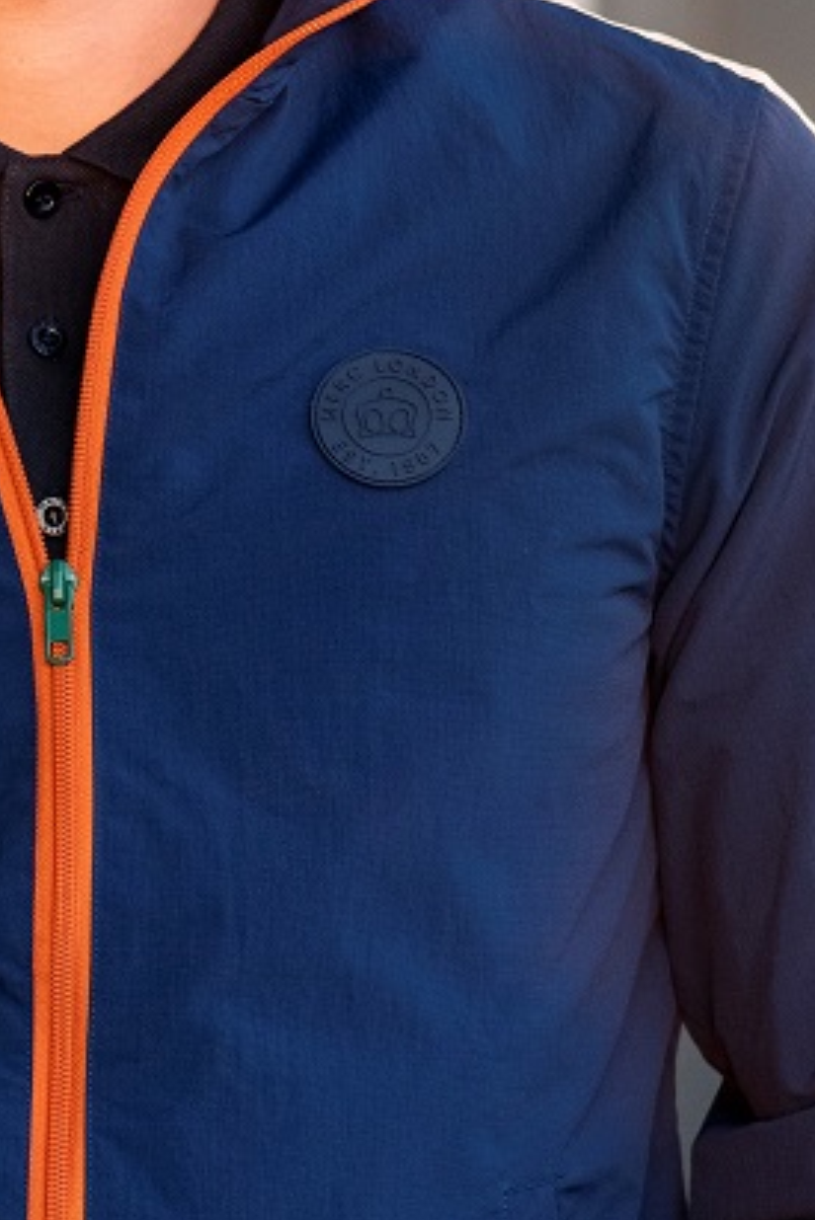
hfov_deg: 4.5
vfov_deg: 6.7
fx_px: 10382
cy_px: 743
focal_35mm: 306
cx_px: 21
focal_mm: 105
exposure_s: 1/400
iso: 1000
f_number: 4
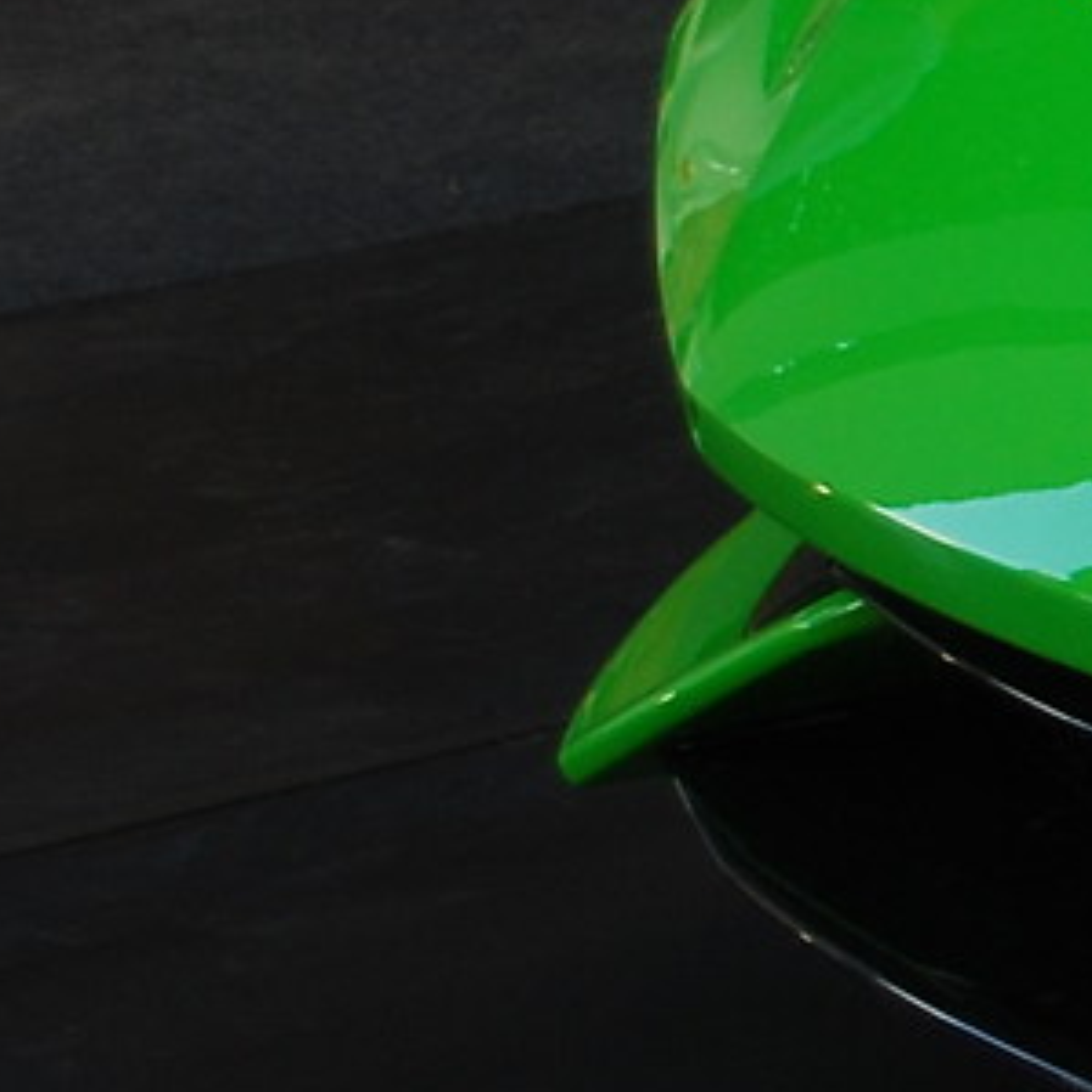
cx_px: 4266
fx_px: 8030
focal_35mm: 225
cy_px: -237
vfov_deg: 7.7
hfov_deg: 6.4
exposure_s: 1/60
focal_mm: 22
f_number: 4
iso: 100
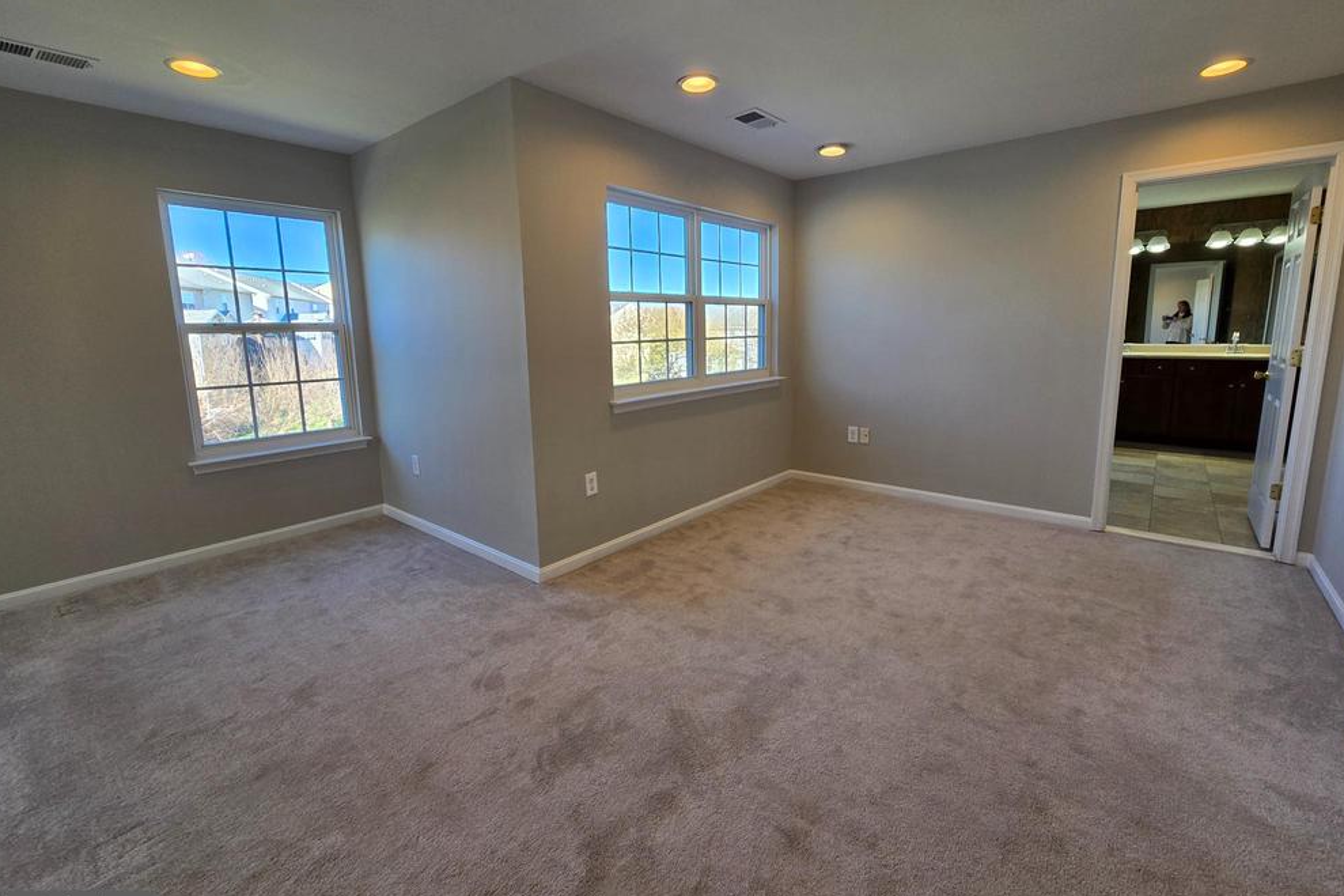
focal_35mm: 14
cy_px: 424
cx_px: 682
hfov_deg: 104.3
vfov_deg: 81.1
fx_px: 523
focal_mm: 2.2
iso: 50
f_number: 2.2
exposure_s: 1/120
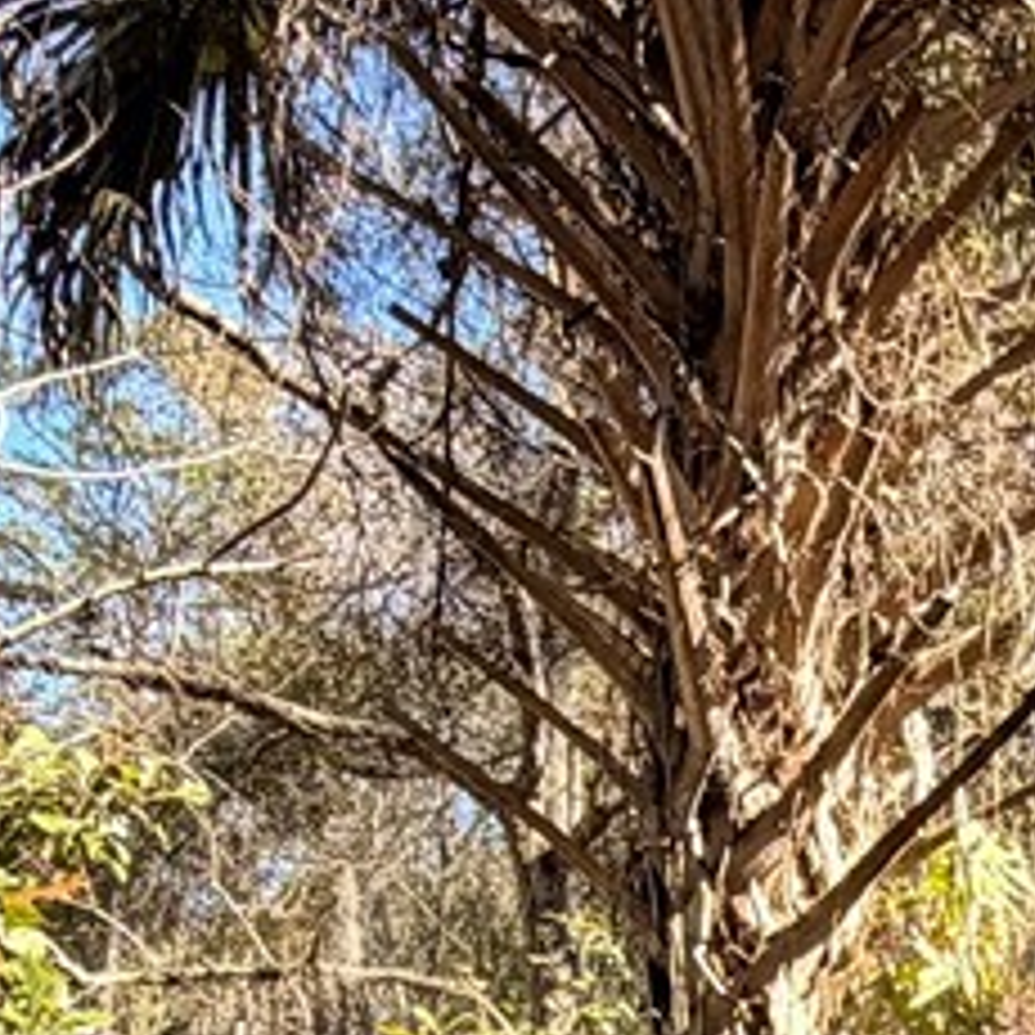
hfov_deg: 19.1
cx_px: 1228
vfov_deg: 18.1
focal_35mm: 86
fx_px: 2909
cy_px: 1534
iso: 50
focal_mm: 2.22
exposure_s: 1/268
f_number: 2.2
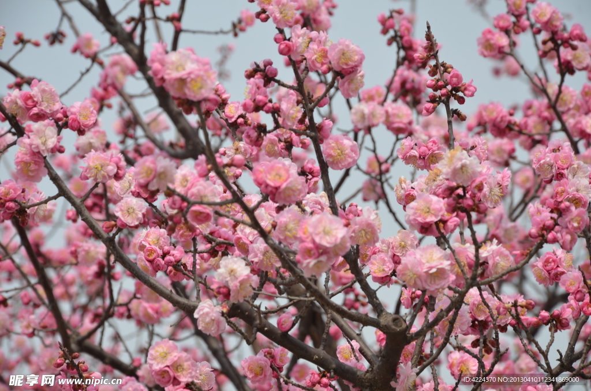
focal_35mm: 158
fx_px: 2580
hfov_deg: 13.1
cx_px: 296
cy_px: 196
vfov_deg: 8.7
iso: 100
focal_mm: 105
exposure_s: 1/250
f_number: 8
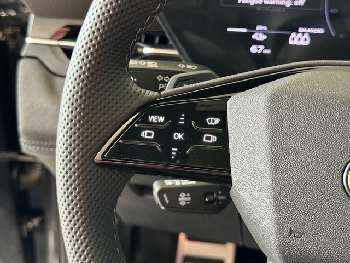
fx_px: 485
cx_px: 175
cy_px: 132
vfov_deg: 30.3
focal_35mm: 48
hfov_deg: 39.7
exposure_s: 1/44
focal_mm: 6.86
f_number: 1.78
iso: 200
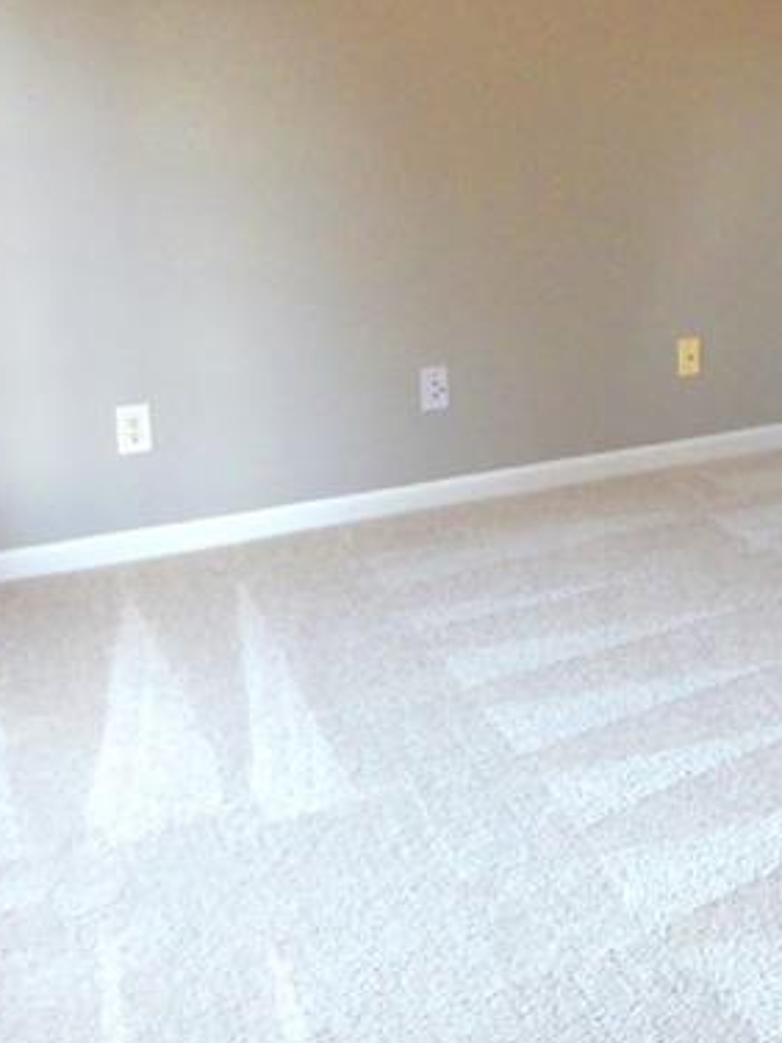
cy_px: 216
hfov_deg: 29.8
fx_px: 1416
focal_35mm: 47
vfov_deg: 39.0
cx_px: 671
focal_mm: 4
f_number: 3
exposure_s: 1/25
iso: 400
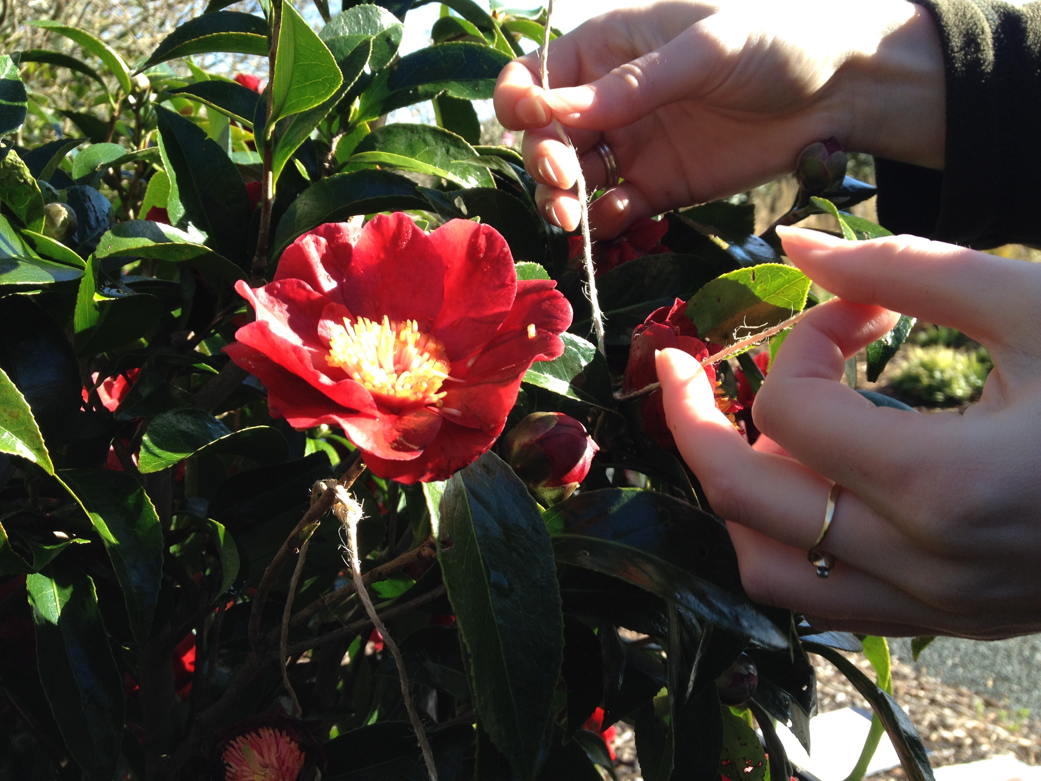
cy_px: 390
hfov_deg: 52.6
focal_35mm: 35
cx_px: 520
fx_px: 1053
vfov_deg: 40.7
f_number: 2.4
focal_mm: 4.28
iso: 50
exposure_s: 1/329
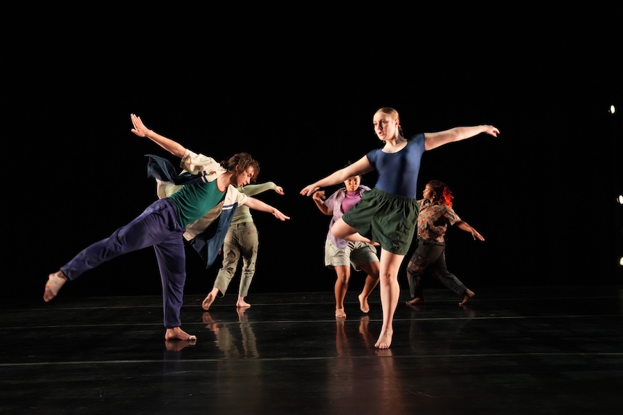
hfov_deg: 55.8
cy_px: 208
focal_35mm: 34
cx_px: 312
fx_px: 588
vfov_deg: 38.9
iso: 5000
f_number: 4
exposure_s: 1/200
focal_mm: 34
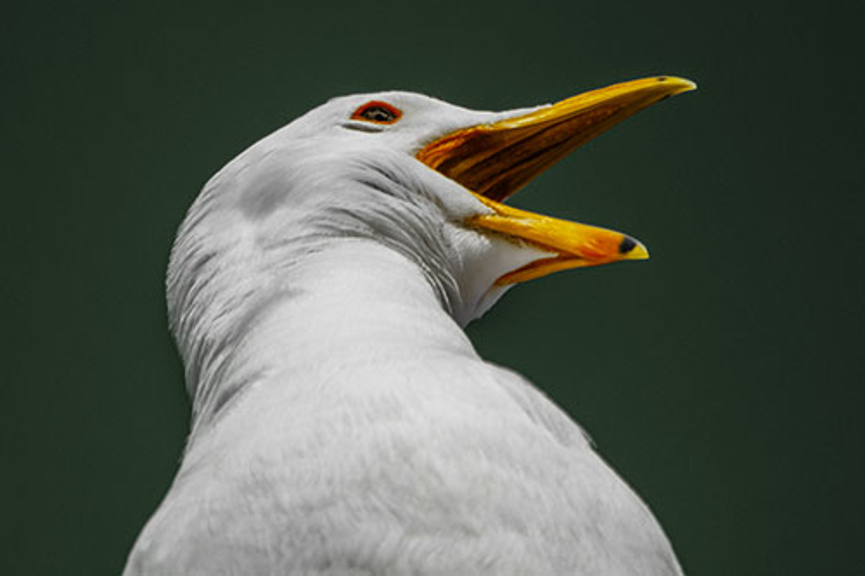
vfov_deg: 1.1
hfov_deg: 1.7
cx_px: 432
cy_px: 288
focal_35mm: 1200
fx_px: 28822
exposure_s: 1/2500
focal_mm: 1200
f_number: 13
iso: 1000
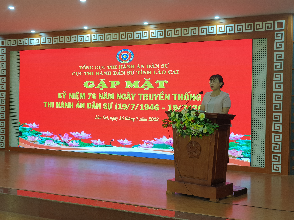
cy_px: 110
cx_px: 147
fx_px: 442
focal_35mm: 52
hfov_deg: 36.8
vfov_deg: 28.0
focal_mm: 6
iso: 100
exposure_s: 1/33
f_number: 2.4
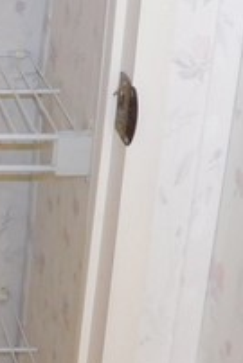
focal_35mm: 121
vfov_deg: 16.6
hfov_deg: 10.3
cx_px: -272
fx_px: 1223
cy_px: 0
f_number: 3
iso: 160
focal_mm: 4
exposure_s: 1/30
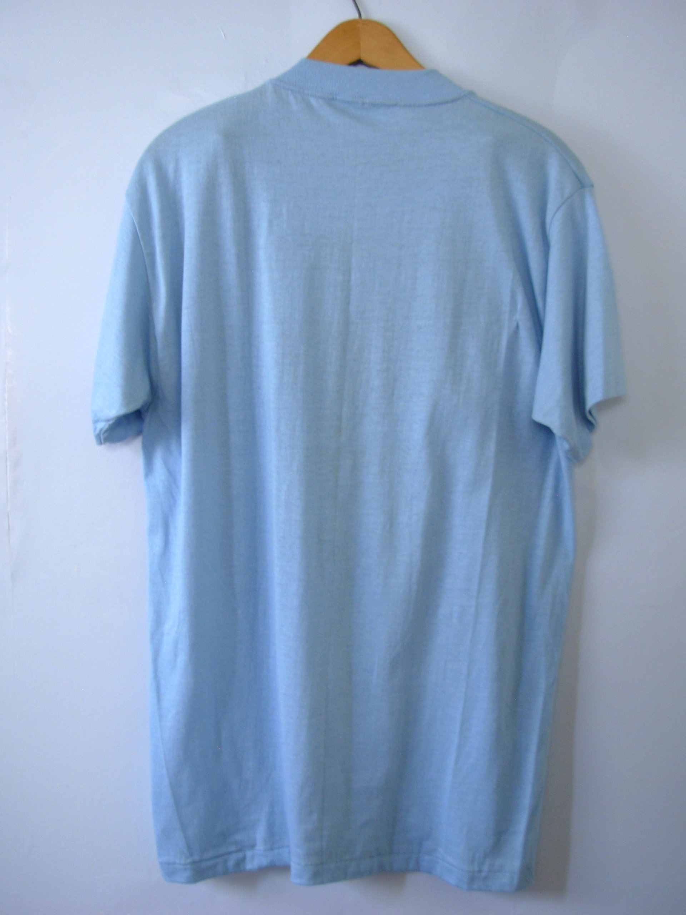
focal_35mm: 38
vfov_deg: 49.0
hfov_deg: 37.7
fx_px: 1004
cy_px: 458
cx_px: 343
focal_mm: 6.3
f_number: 2.9
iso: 50
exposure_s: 1/22.6
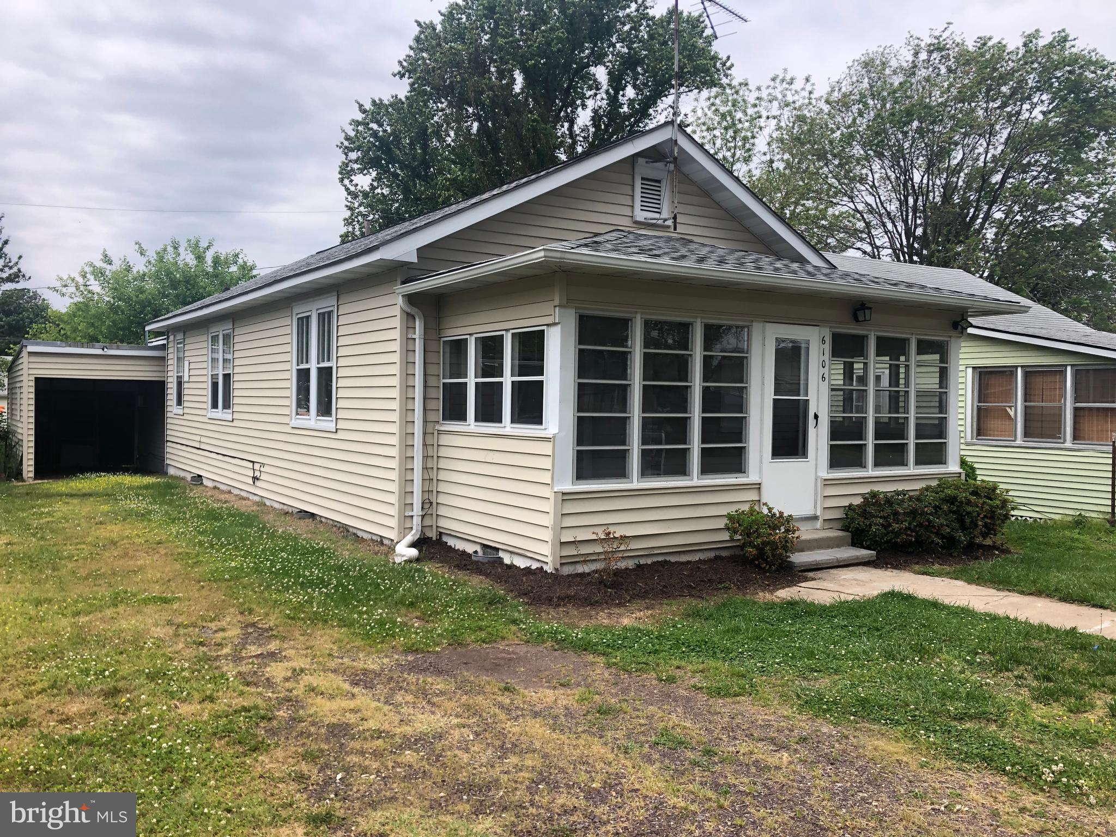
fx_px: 903
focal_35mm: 28
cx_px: 558
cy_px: 418
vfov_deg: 49.7
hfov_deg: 63.4
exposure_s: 1/883
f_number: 1.8
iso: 20
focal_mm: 3.99
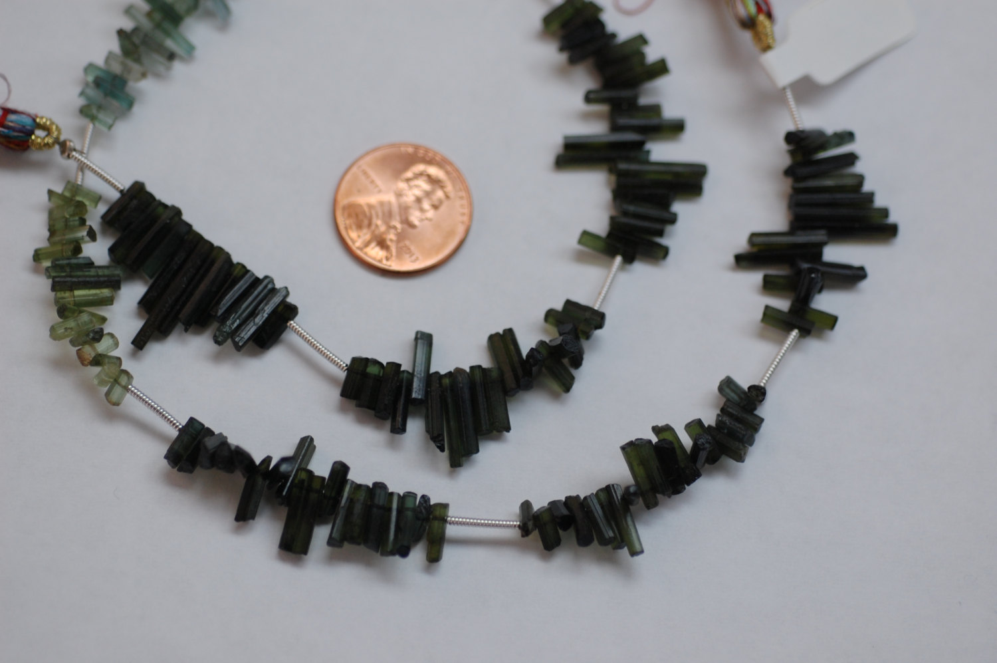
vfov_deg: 15.2
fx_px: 2490
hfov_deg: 22.6
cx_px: 498
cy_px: 332
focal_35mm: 90
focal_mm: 60
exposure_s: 1/200
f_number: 3.3
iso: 400
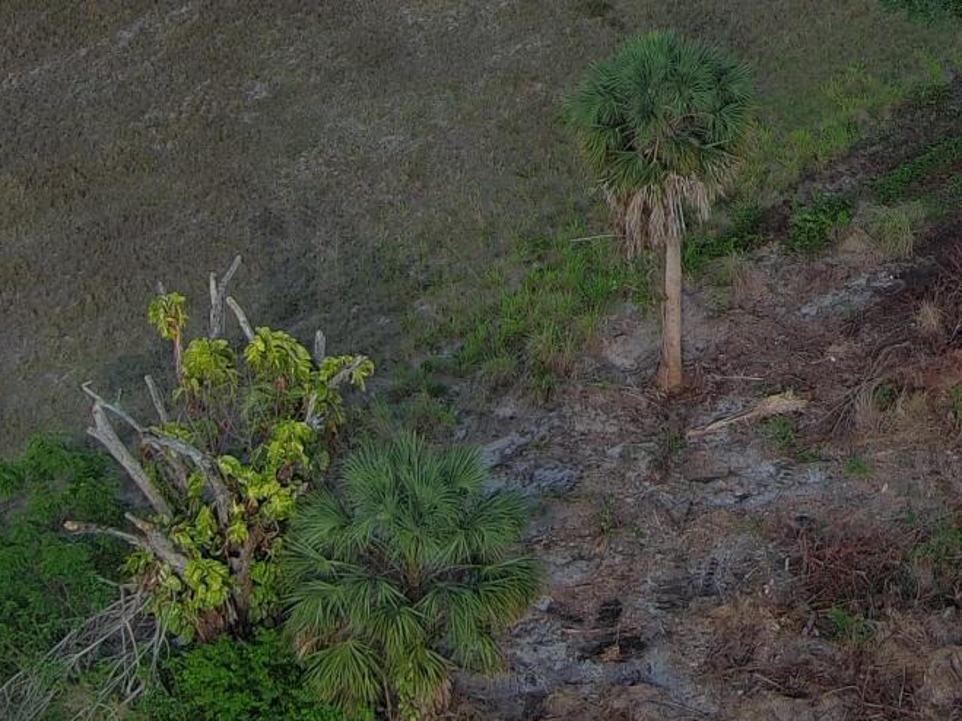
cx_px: 1305
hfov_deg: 14.7
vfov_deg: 10.8
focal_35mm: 127
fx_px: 3529
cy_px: -642
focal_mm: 10.57
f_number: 2.8
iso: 100
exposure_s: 1/726
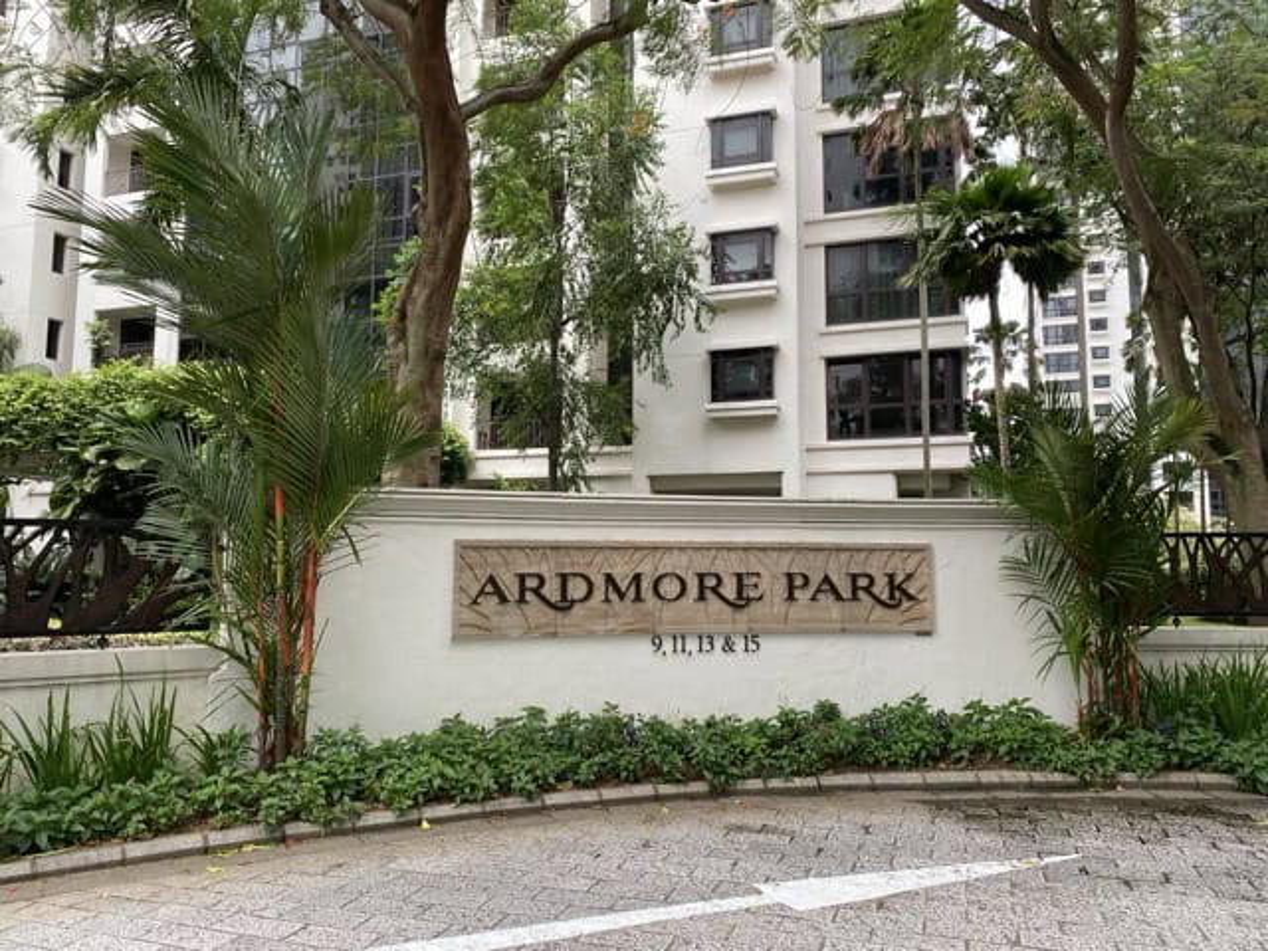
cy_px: 476
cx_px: 634
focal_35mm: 26
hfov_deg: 67.3
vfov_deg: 53.1
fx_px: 952
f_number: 1.8
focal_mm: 4.2
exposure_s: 1/122
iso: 50
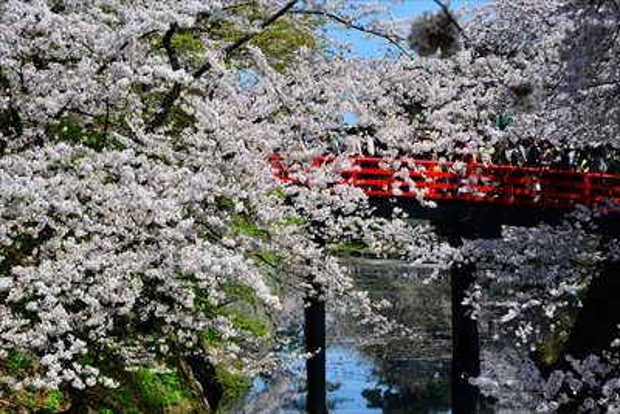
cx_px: 310
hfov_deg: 17.1
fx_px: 2067
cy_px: 207
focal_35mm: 120
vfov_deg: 11.4
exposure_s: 1/640
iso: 400
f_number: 13
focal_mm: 120
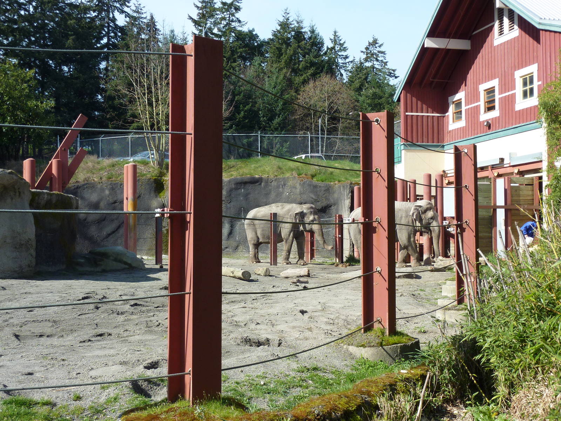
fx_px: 778
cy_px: 210
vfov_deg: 30.3
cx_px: 280
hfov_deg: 39.7
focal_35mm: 48
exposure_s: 1/500
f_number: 3.8
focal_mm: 7.9
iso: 100
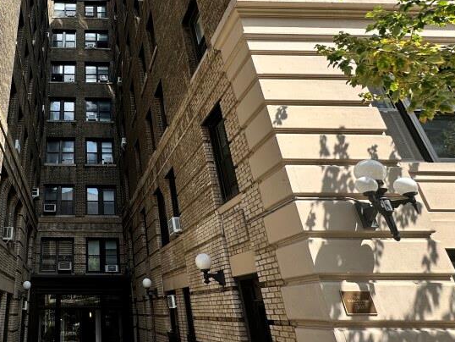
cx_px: 79
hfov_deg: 60.7
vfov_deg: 52.8
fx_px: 342
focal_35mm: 26
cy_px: 138
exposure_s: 1/849
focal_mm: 2.22
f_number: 2.2
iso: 40
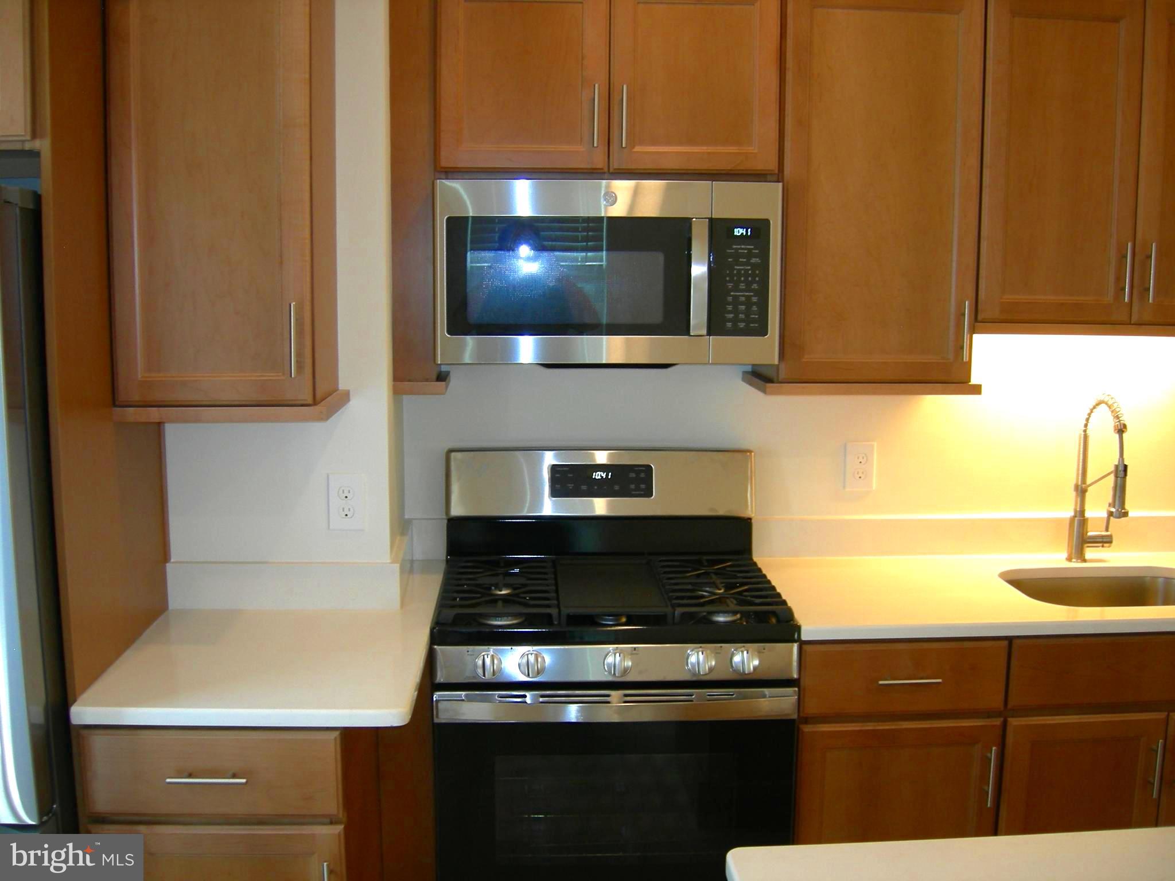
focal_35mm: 36
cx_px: 588
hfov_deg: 51.4
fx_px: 1222
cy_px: 440
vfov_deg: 39.7
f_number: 2.7
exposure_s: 1/30
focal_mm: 7.5
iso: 64
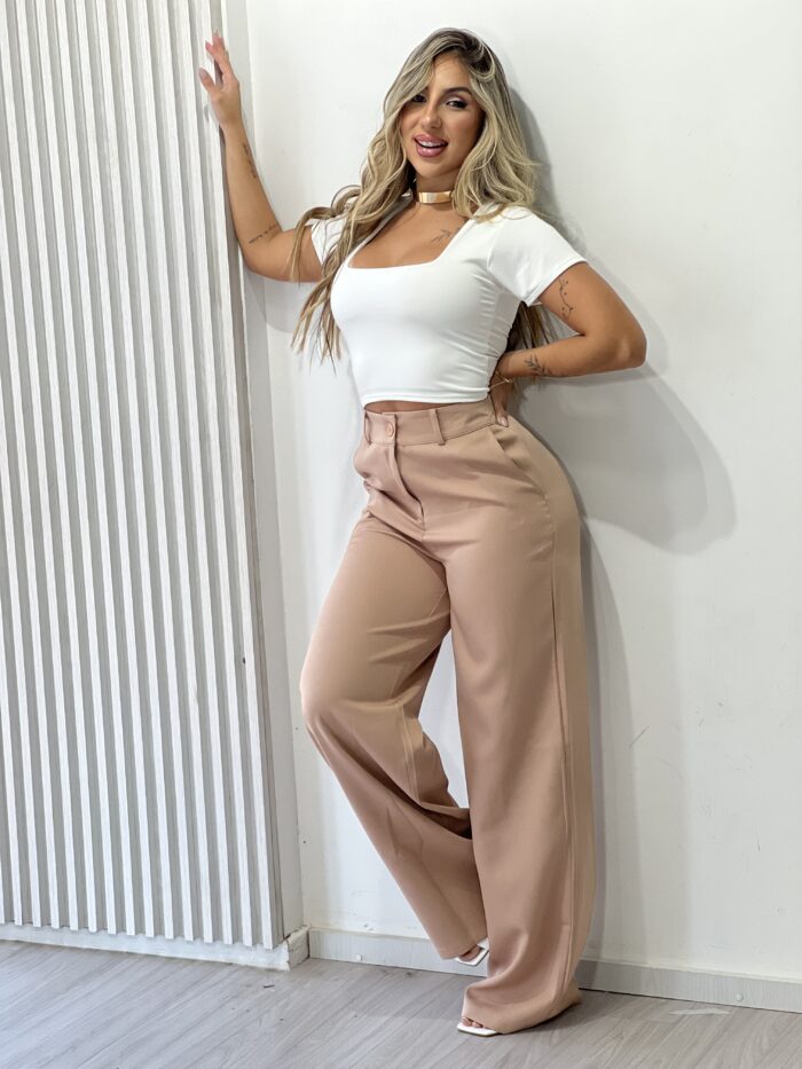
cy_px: 534
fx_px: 2378
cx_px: 401
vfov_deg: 25.3
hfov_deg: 19.1
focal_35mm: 77
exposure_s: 1/120
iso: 125
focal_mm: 9
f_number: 2.8
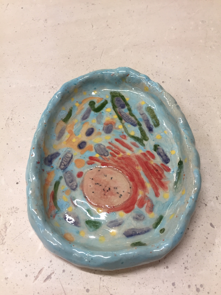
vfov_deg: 61.7
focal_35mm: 29
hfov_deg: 48.2
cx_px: 110
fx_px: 247
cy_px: 148
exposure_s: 1/30
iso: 40
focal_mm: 4.15
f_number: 2.2
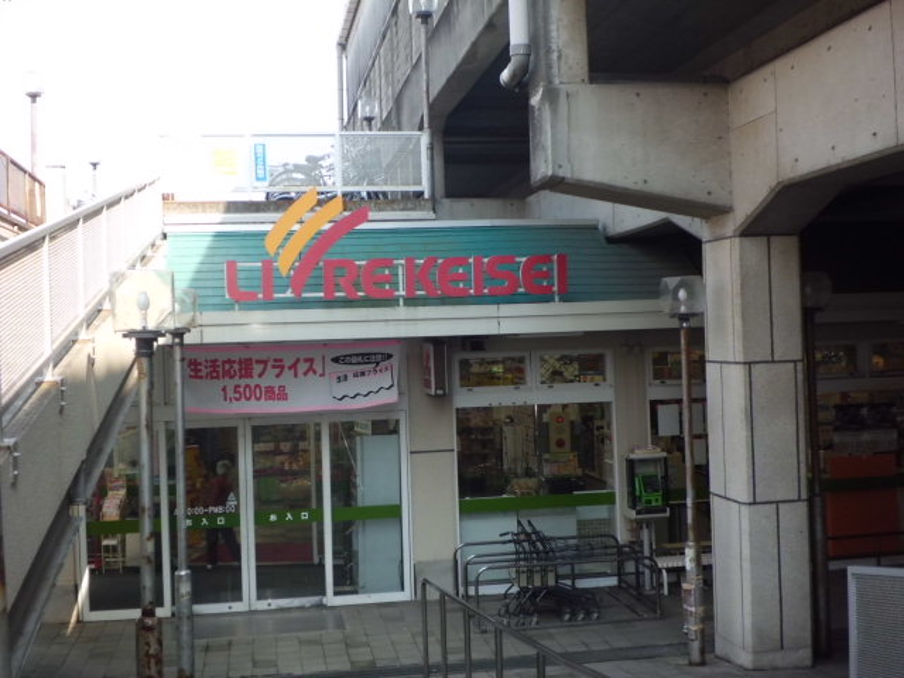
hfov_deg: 40.4
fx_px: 1227
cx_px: 452
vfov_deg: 30.9
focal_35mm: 47
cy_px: 339
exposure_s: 1/250
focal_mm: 8.3
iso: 100
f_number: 3.4
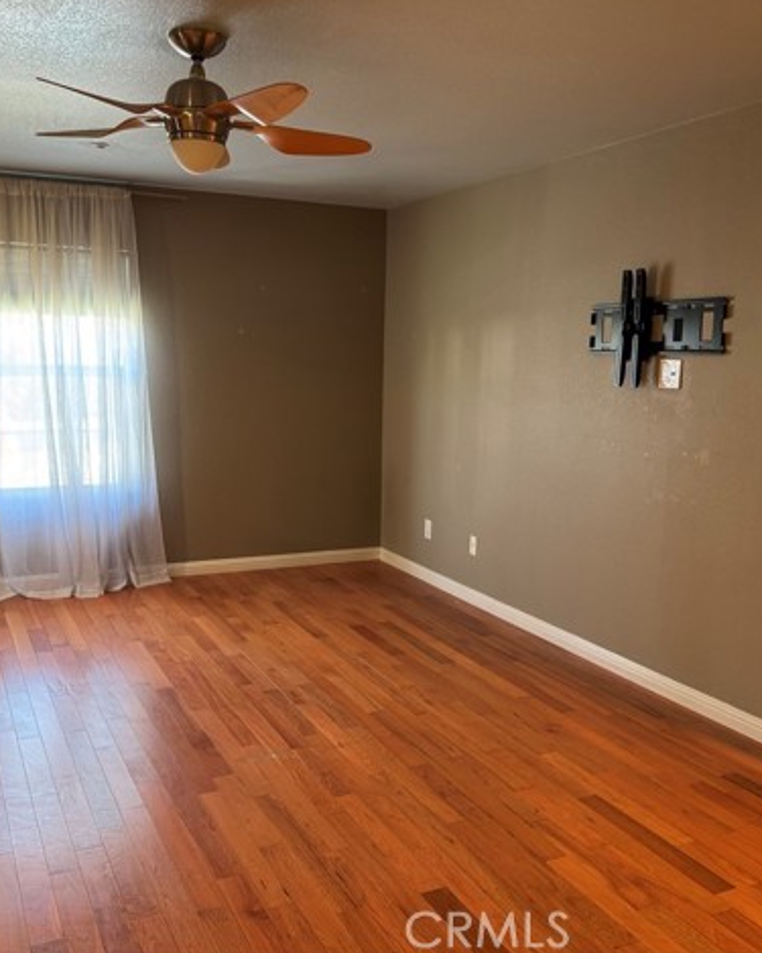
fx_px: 902
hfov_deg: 45.8
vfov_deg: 55.7
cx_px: 368
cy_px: 471
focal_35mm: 32
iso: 200
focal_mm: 6.76
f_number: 1.78
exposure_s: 1/60
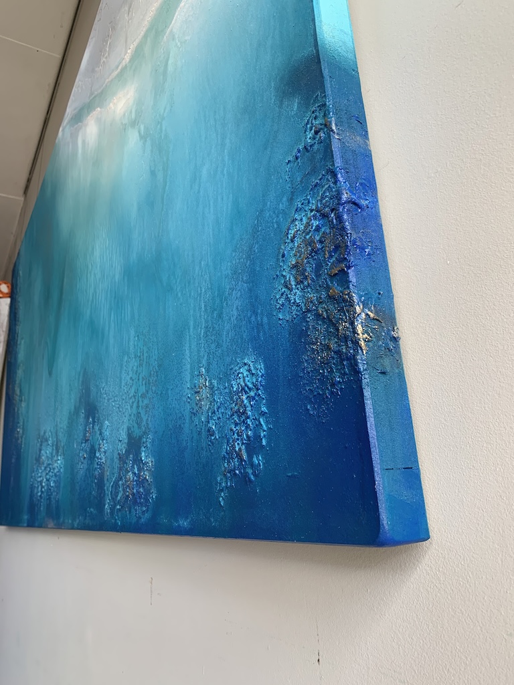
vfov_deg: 67.3
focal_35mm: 26
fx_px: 515
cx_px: 257
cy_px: 342
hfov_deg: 53.1
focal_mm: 4.2
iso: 64
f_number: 1.8
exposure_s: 1/121
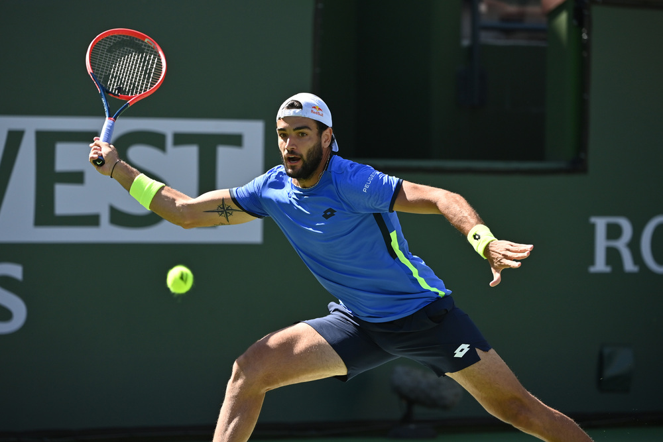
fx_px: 4052
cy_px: 221
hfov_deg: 9.4
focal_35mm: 220
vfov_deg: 6.2
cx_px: 332
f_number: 4
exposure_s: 1/2000
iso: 400
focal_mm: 220
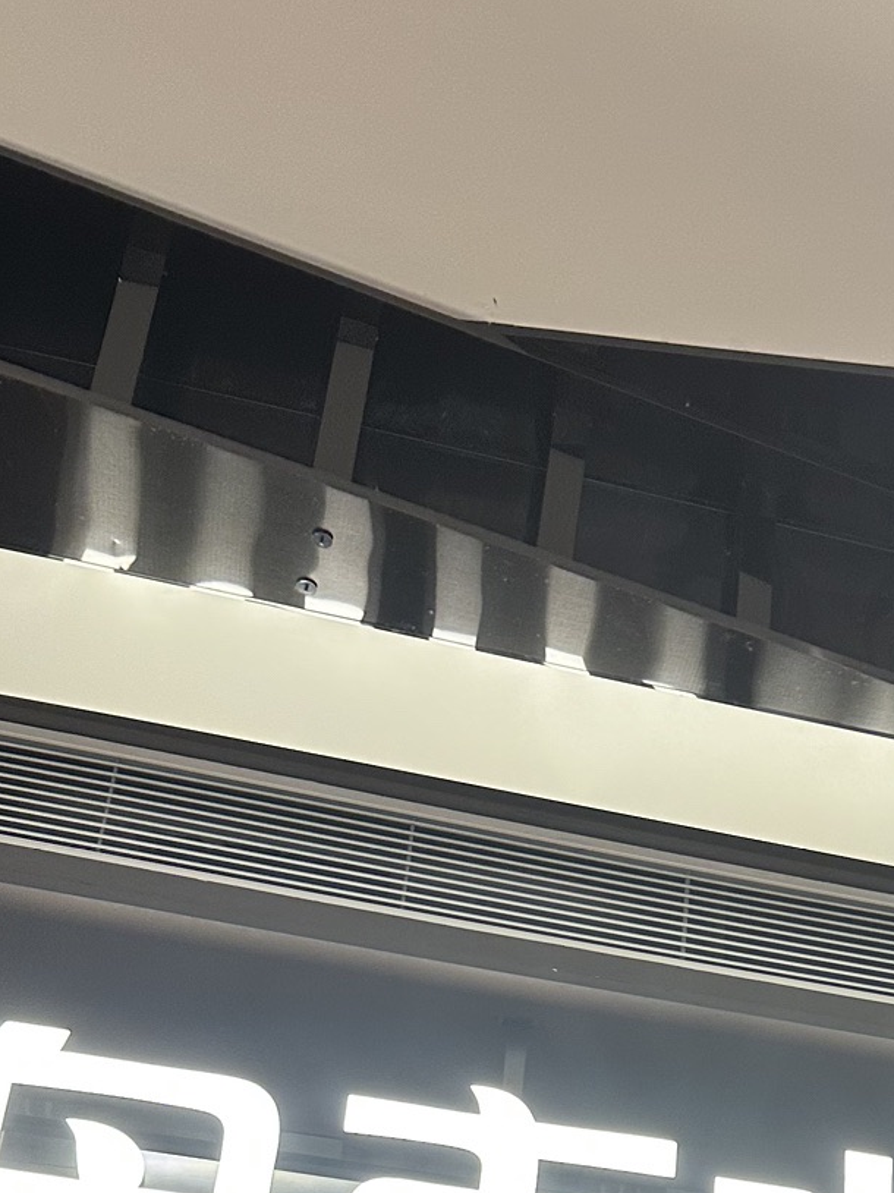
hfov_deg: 24.3
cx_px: 756
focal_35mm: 59
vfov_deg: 30.4
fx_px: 2033
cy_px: 1197
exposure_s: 1/100
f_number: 1.78
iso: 200
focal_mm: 6.86
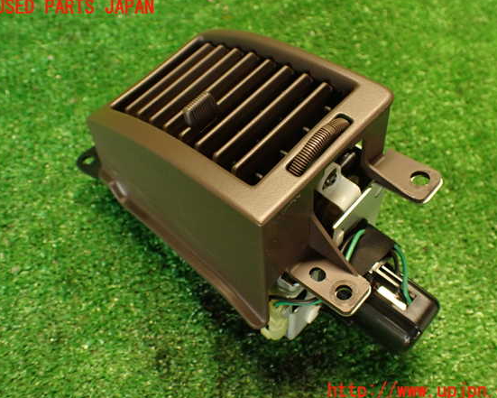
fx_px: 500
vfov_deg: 43.4
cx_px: 261
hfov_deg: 52.8
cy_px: 199
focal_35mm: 34
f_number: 2.4
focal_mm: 5.79
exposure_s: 1/30
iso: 500
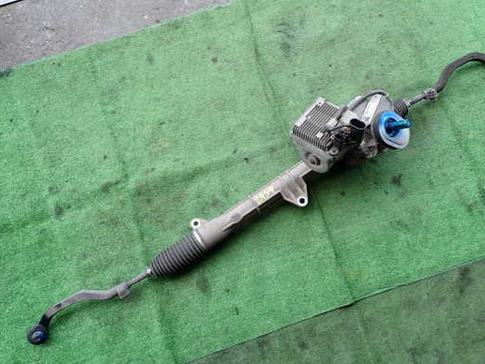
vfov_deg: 48.2
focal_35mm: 29
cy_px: 185
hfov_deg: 61.6
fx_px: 406
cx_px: 263
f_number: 2.8
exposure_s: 1/160
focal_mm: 4.5
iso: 100
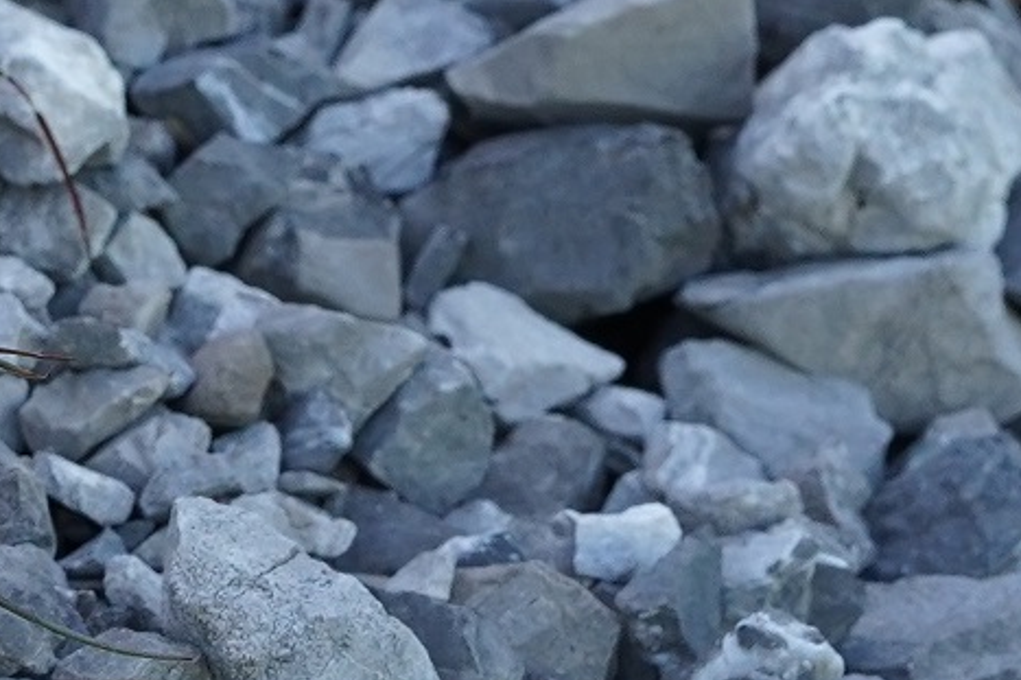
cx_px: 11
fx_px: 16131
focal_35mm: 569
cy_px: -302
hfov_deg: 3.6
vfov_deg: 2.4
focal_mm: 90
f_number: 8
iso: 800
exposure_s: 1/320
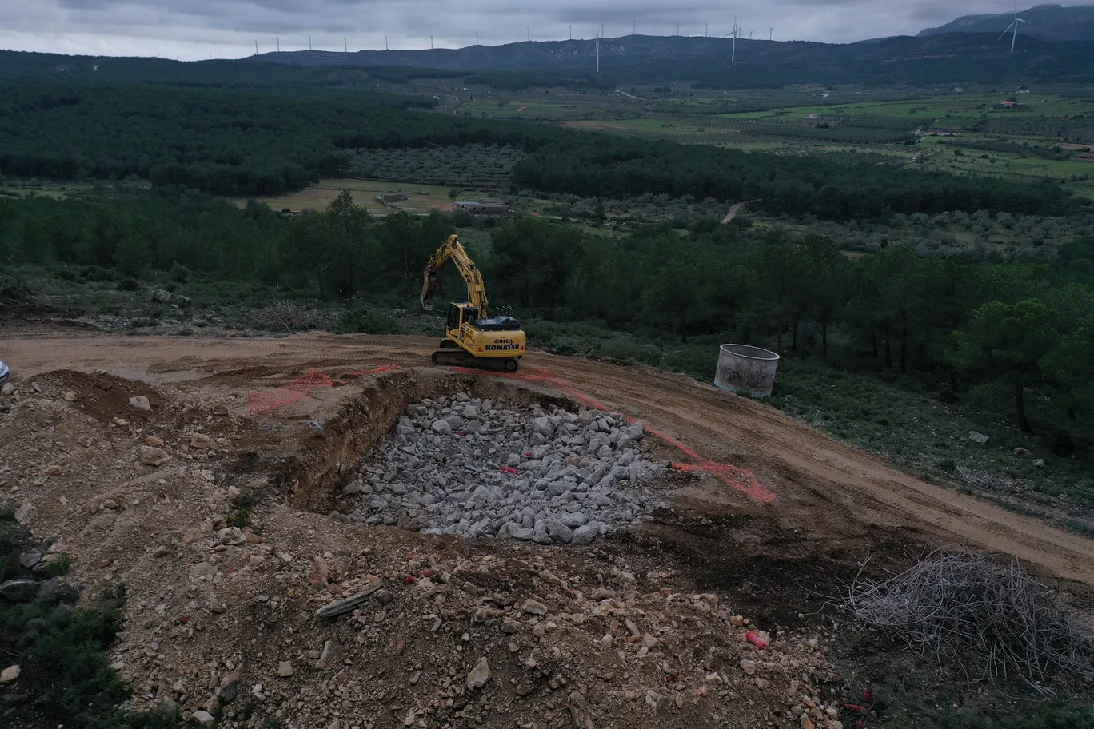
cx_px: 547
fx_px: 851
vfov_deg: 46.4
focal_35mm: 28
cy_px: 364
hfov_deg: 65.5
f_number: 4
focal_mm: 10.26
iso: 100
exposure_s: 1/80
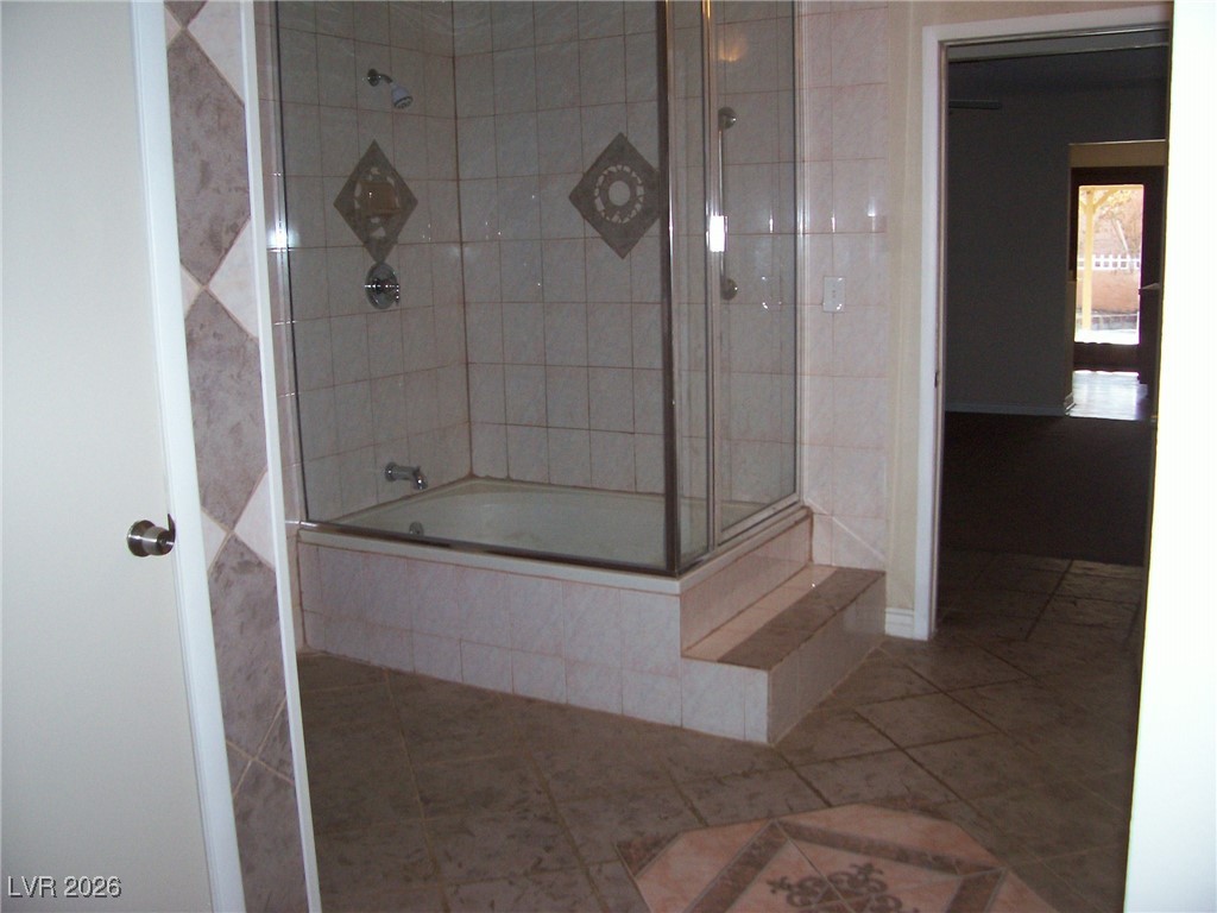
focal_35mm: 34
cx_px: 608
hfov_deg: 54.0
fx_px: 1195
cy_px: 456
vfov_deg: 41.8
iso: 140
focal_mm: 5.6
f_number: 2.7
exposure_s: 1/112
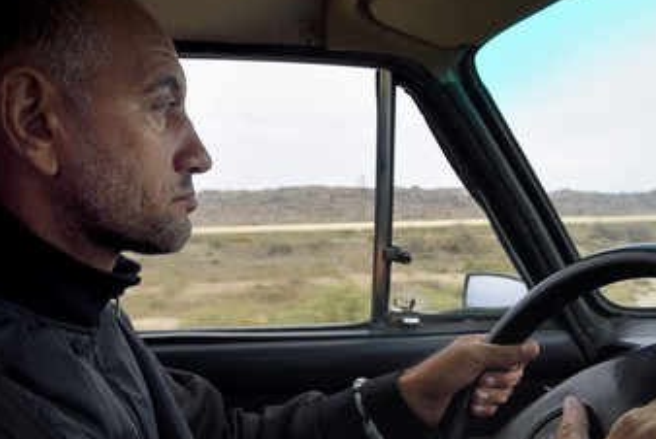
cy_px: 214
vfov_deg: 36.9
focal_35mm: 36
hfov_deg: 52.8
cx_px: 272
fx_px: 657
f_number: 13
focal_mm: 29
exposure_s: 1/200
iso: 800
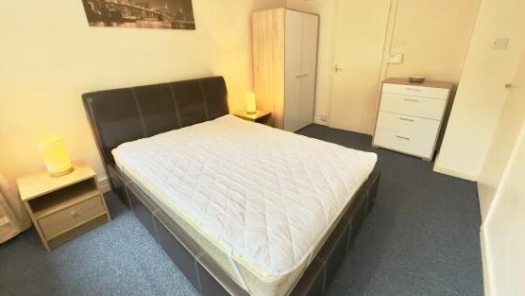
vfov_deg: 66.8
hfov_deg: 99.3
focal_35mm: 16
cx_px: 273
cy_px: 128
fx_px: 223
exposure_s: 1/100
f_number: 2.2
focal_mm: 2.22
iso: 320
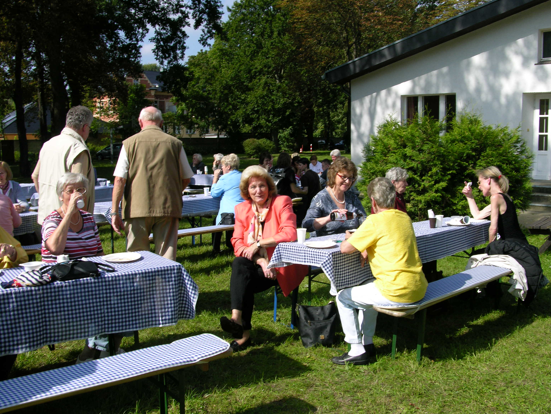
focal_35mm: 37
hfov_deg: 50.1
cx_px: 281
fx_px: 589
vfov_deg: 38.7
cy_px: 213
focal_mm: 8.9
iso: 50
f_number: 6.3
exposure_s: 1/190
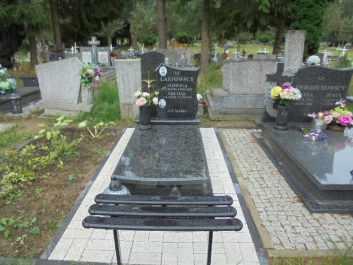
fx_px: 275
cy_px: 135
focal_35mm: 27
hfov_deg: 65.3
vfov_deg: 51.4
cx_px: 171
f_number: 3.5
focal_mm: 4.6
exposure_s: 1/100
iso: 100
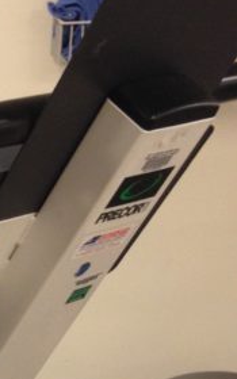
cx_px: -233
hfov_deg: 10.4
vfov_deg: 17.8
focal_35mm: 116
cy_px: 313
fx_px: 1199
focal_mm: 4.12
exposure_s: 1/20
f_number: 2.4
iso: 160
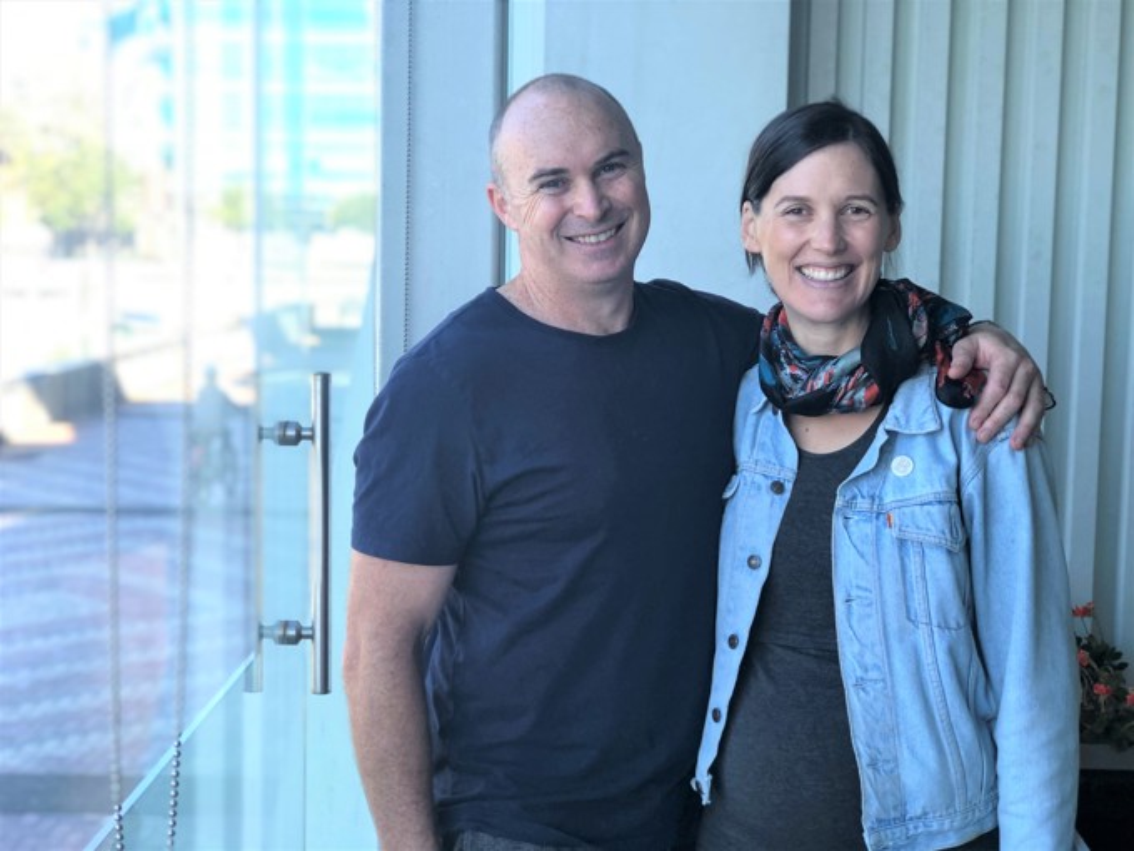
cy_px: 426
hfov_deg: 33.8
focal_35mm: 57
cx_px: 567
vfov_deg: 25.7
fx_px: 1867
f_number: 2.8
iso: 25
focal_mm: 6.6
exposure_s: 1/60
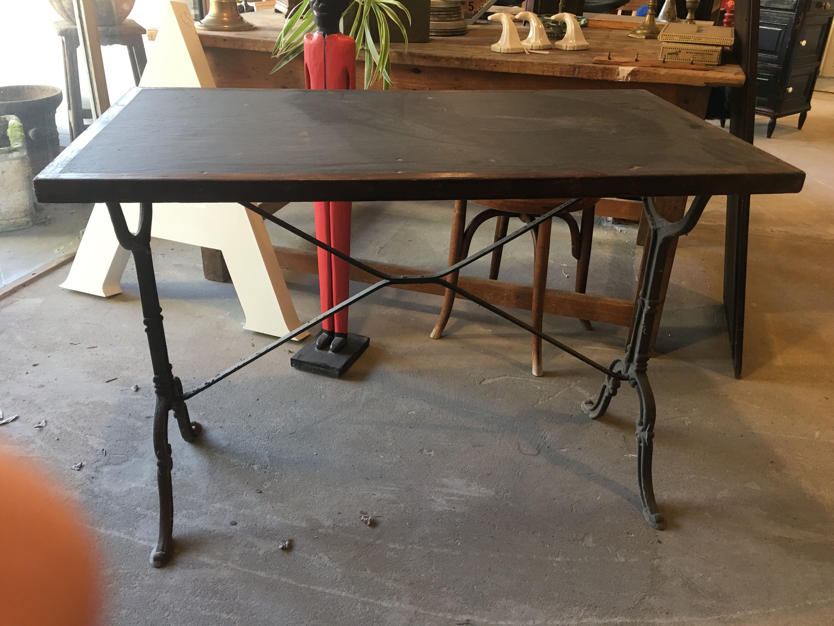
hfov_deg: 61.7
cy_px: 313
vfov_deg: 48.2
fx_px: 699
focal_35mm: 29
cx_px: 417
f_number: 2.2
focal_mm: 4.15
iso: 50
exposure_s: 1/17
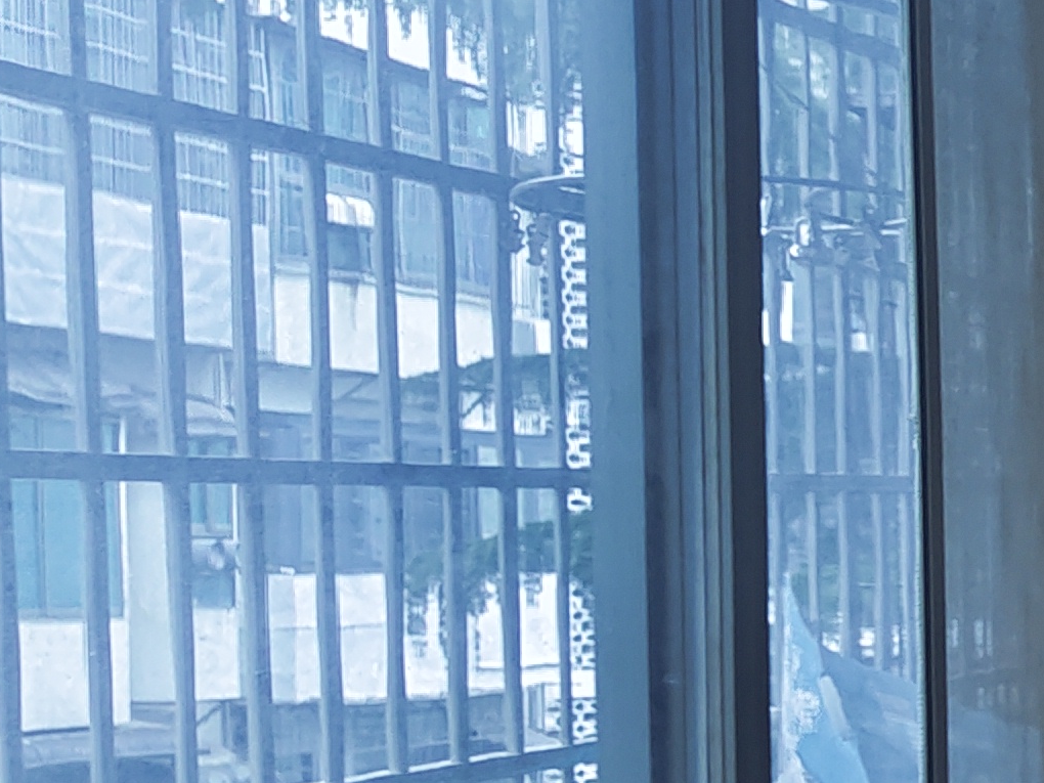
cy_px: 664
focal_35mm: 96
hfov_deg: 16.6
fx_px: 2895
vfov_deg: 15.3
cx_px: 1943
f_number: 1.88
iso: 762
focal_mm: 5.56
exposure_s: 1/49.8
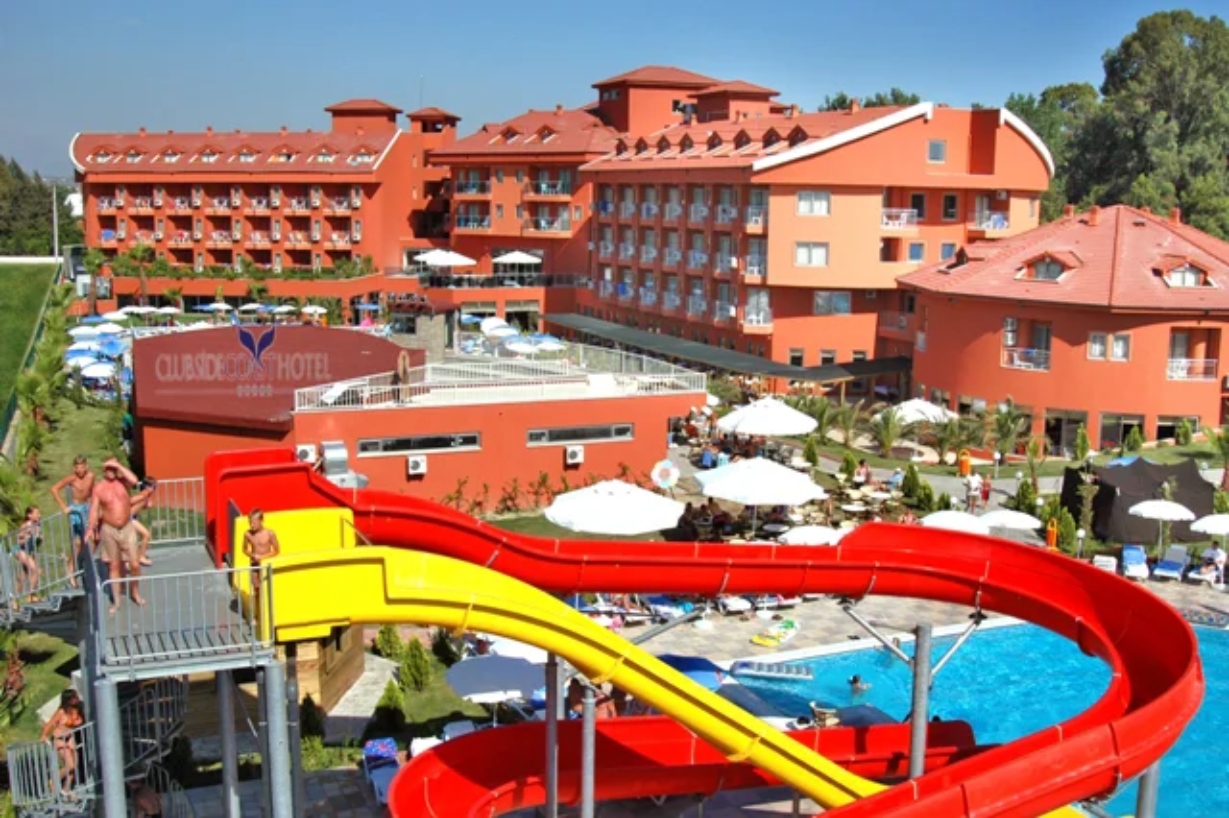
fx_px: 1228
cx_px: 614
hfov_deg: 53.2
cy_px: 409
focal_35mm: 36
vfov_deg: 36.8
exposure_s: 1/500
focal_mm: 24
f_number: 11
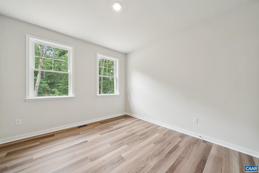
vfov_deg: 85.4
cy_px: 86
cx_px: 130
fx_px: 94
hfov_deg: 108.3
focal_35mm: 13
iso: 100
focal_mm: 13
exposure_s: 1/6
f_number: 8
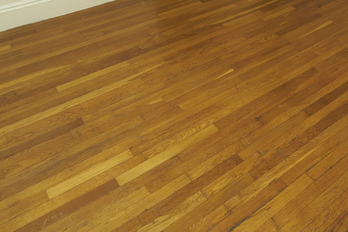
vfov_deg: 30.3
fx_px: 377
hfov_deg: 46.3
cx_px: 291
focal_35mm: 39
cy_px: -30
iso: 250
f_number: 7.1
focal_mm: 14
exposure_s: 1/50
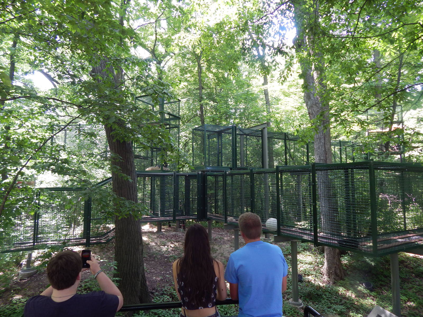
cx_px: 212
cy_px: 158
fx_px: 281
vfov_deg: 58.9
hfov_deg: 73.9
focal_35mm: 23
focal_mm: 4
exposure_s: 1/50
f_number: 3
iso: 125
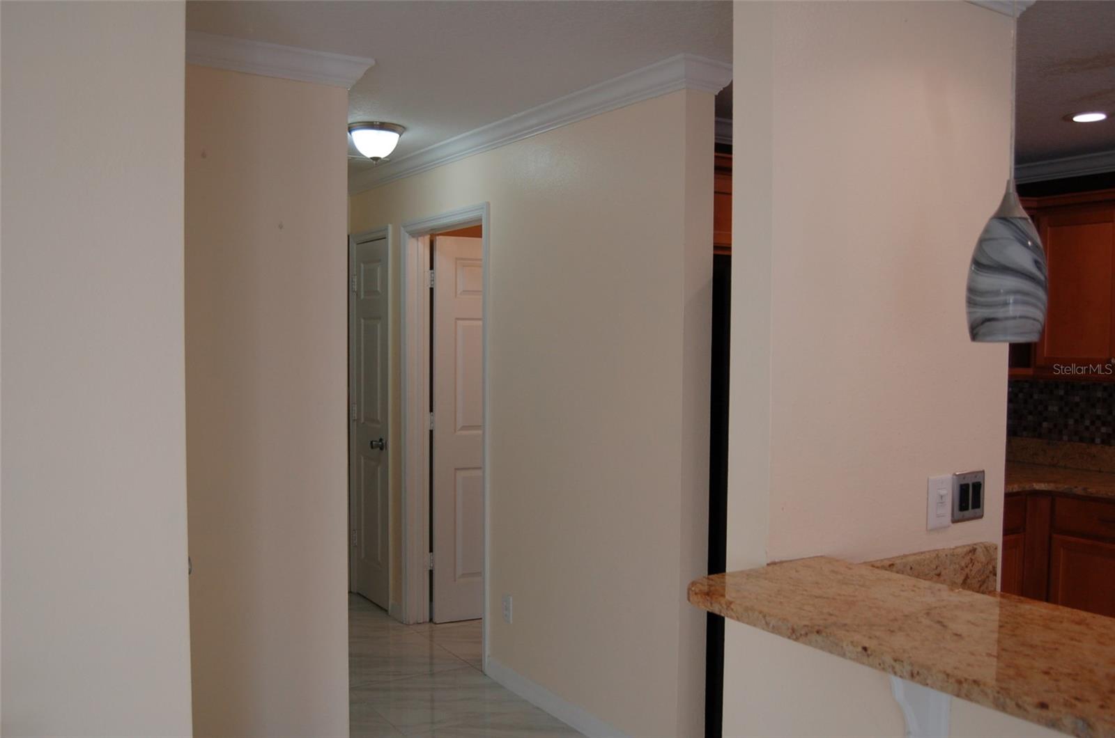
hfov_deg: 57.3
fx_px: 1020
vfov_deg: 39.8
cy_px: 369
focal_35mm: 33
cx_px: 558
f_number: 3.8
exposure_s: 1/125
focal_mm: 22
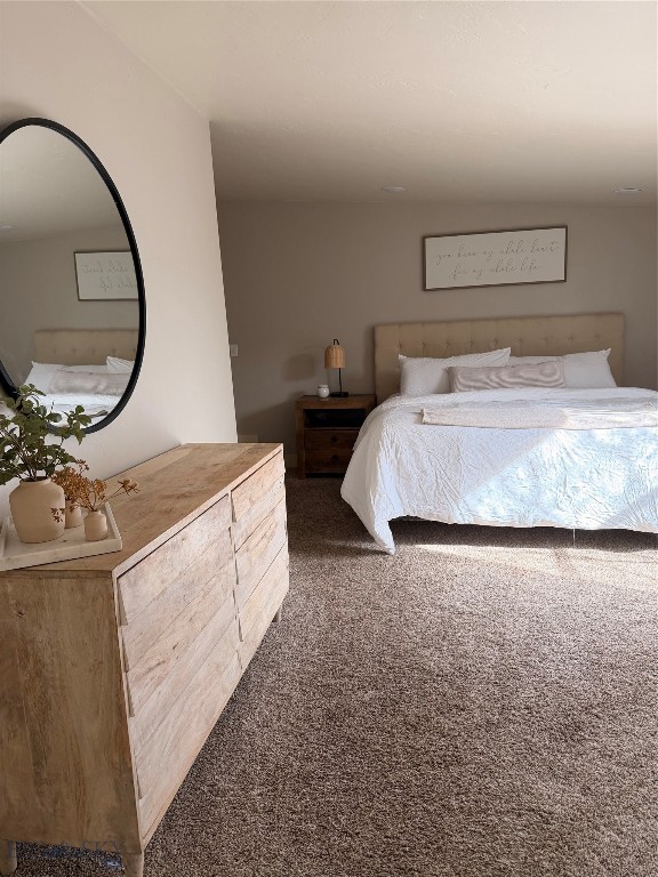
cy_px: 438
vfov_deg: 71.6
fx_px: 608
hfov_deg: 56.8
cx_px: 329
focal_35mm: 24
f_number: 1.78
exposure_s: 1/159
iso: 125
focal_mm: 6.76
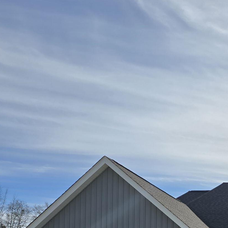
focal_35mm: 57
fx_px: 425
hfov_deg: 28.3
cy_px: 255
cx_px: 224
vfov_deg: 27.3
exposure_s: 1/2365
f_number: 1.7
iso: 12
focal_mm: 6.3
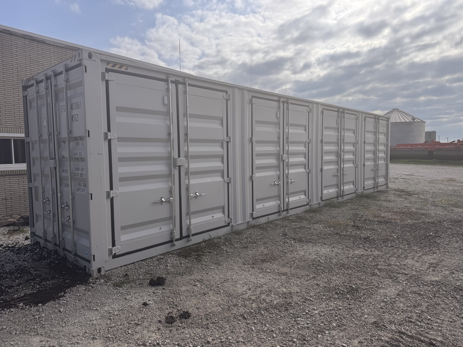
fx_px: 321
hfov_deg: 71.6
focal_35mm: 24
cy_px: 174
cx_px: 232
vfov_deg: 56.8
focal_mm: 6.76
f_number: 1.78
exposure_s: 1/6410
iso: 80
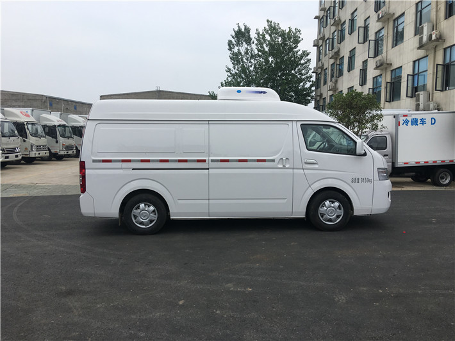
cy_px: 170
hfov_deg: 61.7
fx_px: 381
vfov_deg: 48.2
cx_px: 228
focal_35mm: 29
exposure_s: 1/1131
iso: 25
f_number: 2.2
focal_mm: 4.15
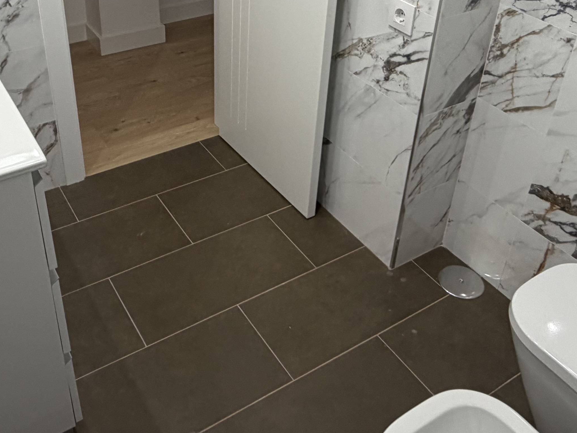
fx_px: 650
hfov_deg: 47.8
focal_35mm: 39
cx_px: 256
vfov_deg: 35.7
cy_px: 91
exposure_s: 1/100
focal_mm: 2.22
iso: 125
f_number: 2.2
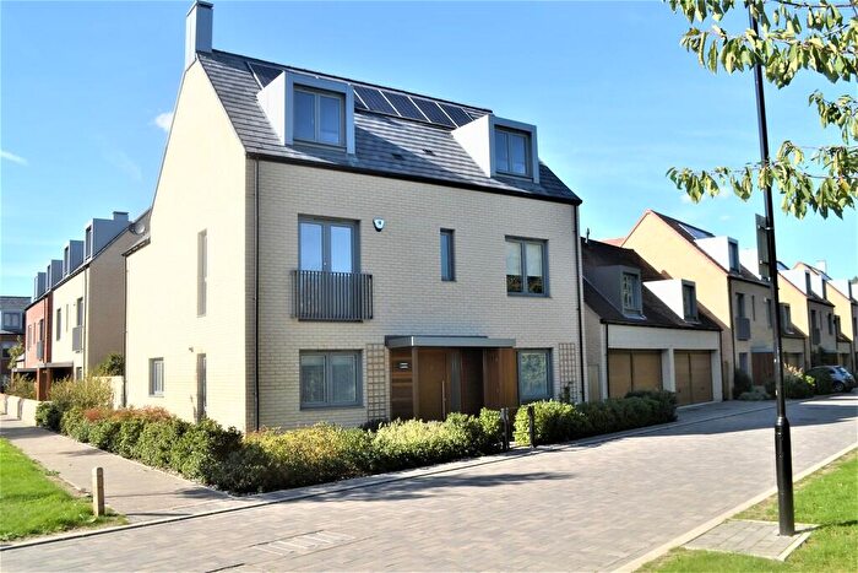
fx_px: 715
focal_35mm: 30
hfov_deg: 61.9
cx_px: 429
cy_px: 286
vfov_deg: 43.6
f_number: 9
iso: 100
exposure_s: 1/200
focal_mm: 20
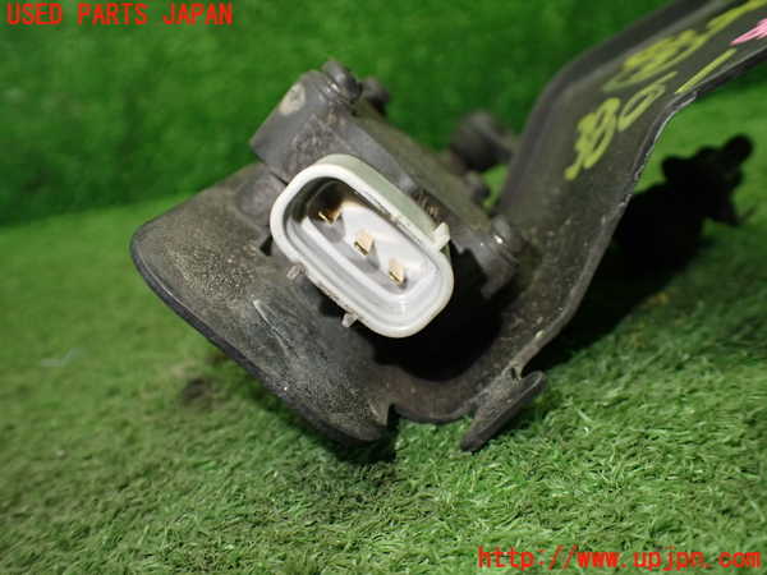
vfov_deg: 46.8
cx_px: 384
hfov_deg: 60.0
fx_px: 665
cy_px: 288
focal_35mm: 30
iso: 500
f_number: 2.3
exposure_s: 1/125
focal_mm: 5.4
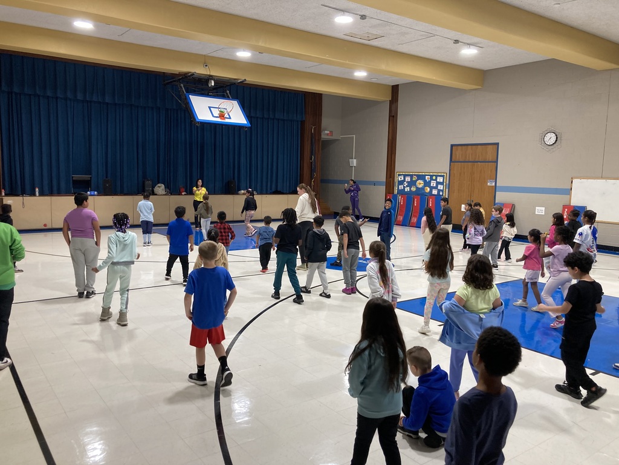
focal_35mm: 28
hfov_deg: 63.4
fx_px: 501
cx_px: 310
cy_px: 232
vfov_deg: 49.7
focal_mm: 3.99
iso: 80
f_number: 1.8
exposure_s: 1/91
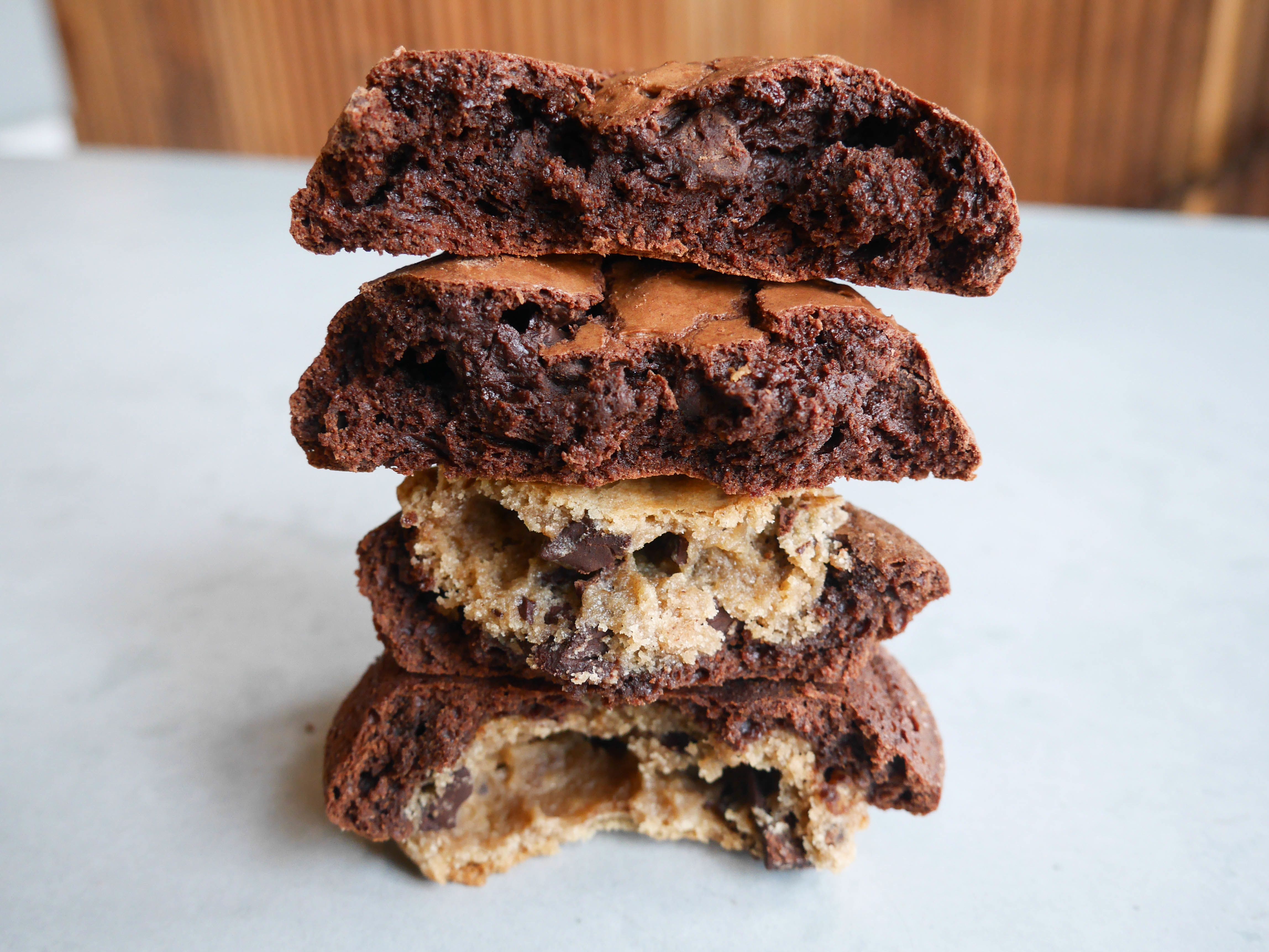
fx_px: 1320
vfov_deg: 39.7
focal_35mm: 36
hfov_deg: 51.3
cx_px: 634
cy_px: 476
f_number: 4
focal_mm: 18
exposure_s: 1/60
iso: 800
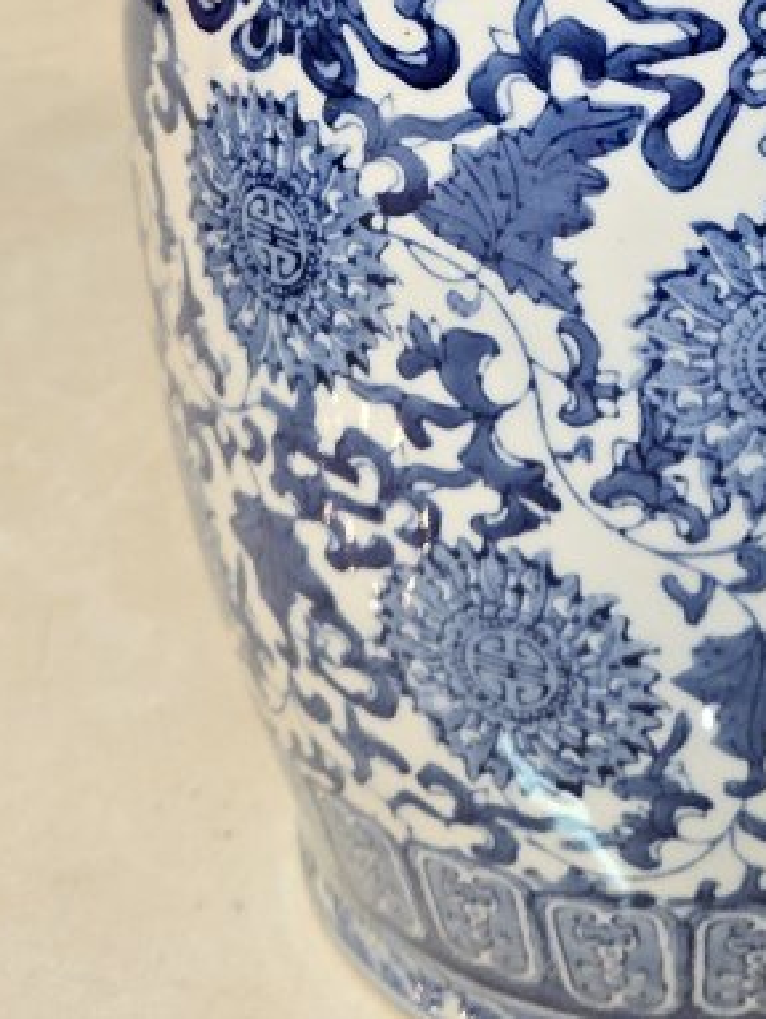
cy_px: -106
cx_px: 697
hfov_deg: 20.1
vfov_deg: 25.1
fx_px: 2121
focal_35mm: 72
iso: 125
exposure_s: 1/25
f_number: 1.8
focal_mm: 5.4
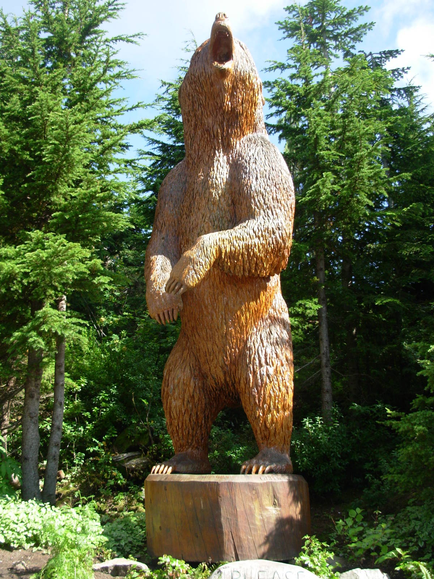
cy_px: 290
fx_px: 635
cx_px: 217
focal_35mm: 38
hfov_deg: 37.7
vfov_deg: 49.0
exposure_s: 1/287
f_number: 2.9
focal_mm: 6.3
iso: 50
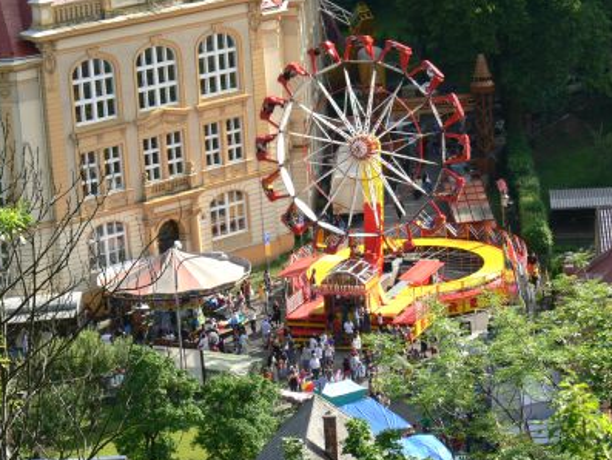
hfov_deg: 14.0
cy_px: 189
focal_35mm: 141
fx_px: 2494
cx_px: 338
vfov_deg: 10.5
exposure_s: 1/200
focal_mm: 23.7
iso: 80
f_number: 5.6
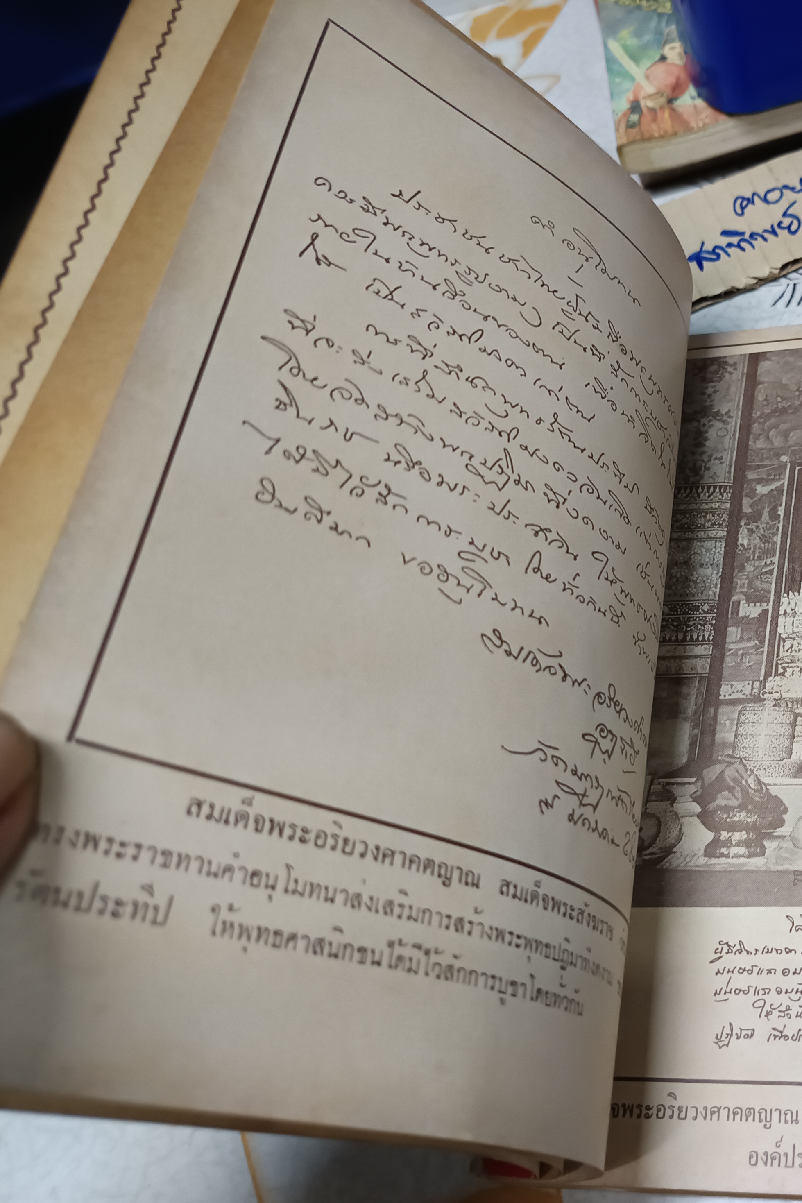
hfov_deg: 35.6
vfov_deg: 55.8
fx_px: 1136
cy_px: 613
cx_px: 781
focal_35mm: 34
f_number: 1.7
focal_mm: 5.31
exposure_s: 1/33.3
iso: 1183
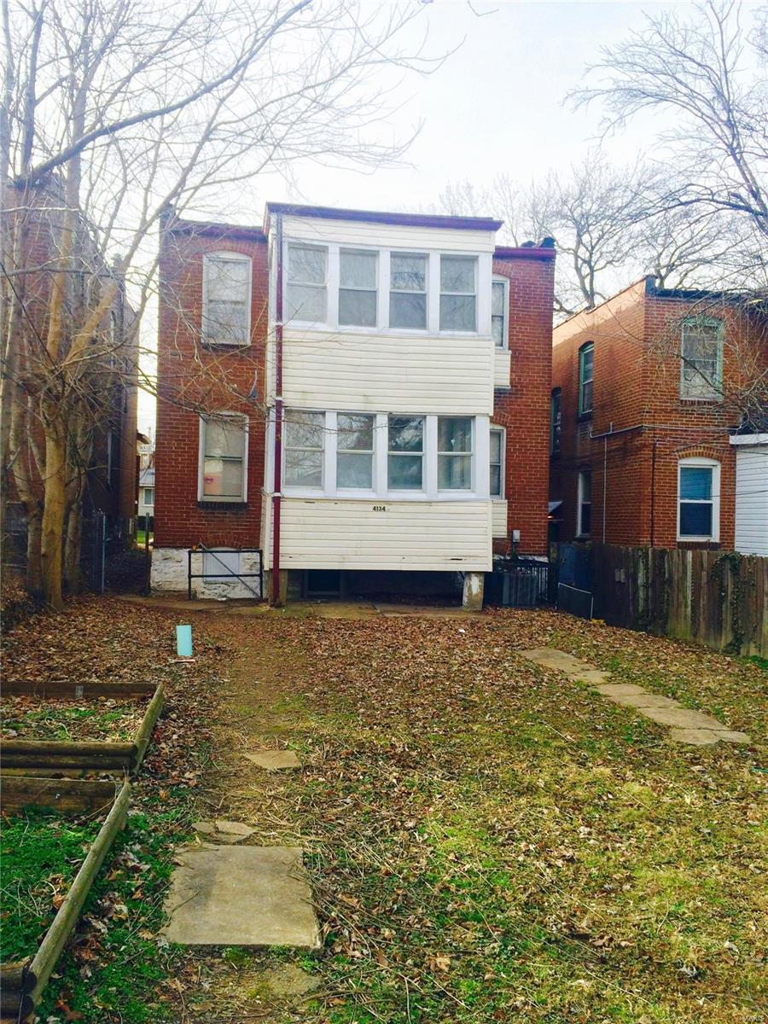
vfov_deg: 61.7
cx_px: 384
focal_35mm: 29
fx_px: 858
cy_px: 512
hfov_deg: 48.2
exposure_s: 1/684
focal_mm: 4.15
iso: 32
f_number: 2.2
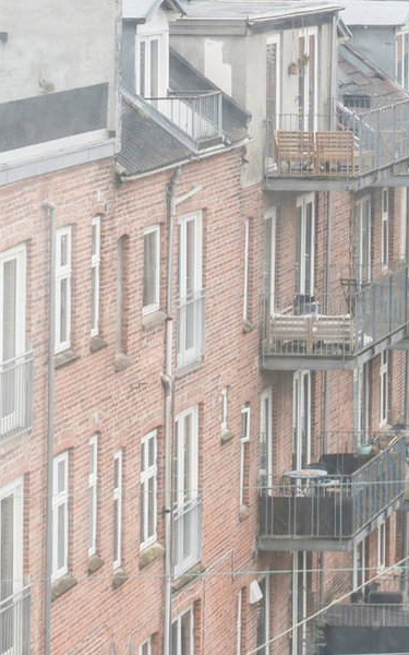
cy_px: -97
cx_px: 619
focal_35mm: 153
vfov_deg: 13.4
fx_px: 2729
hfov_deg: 8.4
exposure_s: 1/125
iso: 125
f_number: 6.3
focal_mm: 30
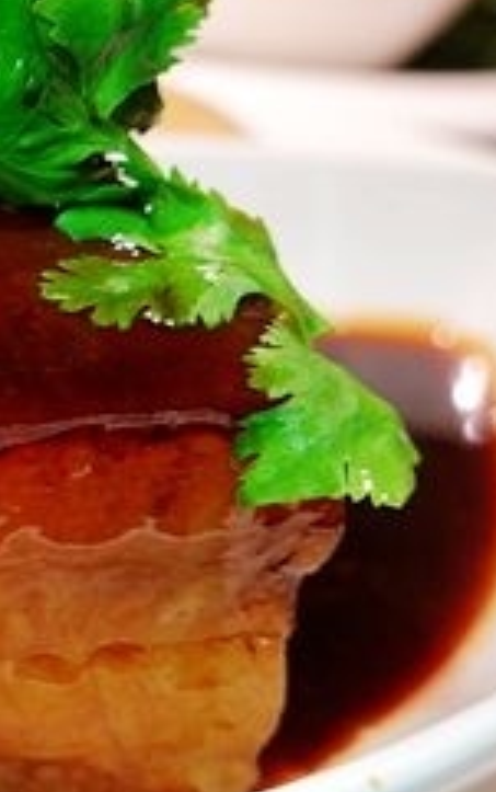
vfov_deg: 31.0
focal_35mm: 66
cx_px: -305
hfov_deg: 17.3
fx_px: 1425
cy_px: 399
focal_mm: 9
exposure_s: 1/30
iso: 160
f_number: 2.8
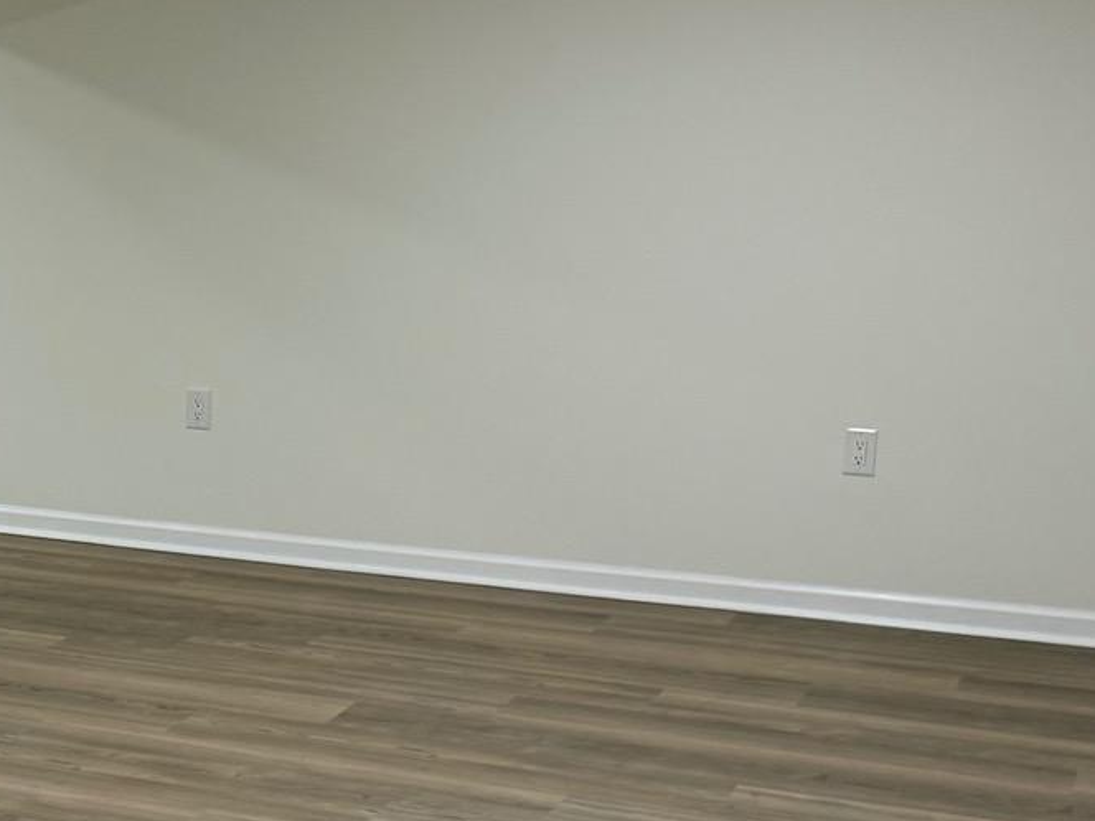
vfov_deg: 19.8
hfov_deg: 24.6
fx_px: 2341
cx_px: -97
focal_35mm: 74
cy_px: 590
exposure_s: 1/120
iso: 200
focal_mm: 6.76
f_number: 1.78
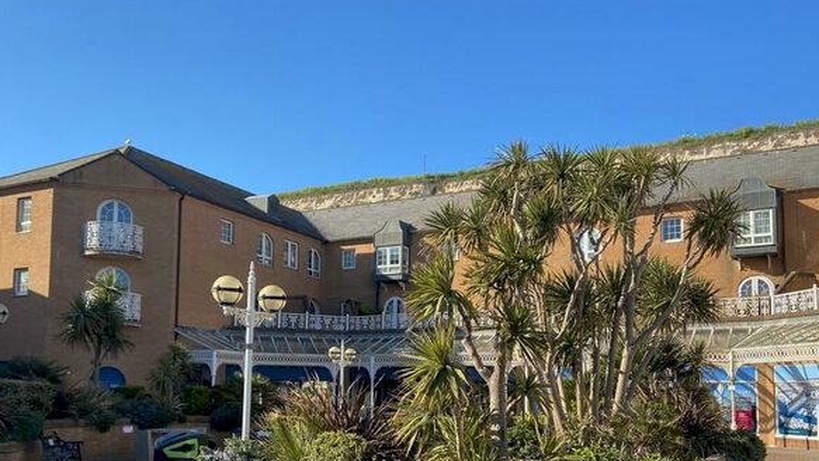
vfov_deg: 34.0
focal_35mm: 34
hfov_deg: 58.0
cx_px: 403
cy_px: 339
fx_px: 738
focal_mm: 4.25
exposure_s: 1/1300
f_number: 1.8
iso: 32
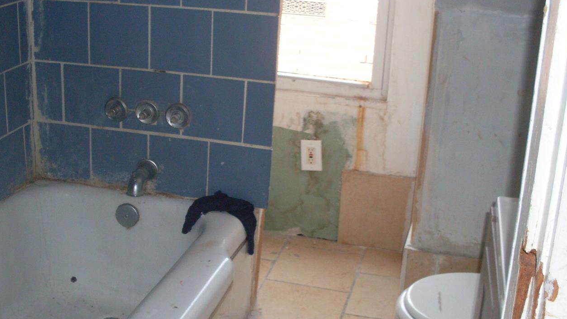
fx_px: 797
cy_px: 180
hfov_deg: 39.0
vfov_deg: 22.6
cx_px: 231
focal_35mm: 53
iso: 100
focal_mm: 6.3
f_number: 2.8
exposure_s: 1/45
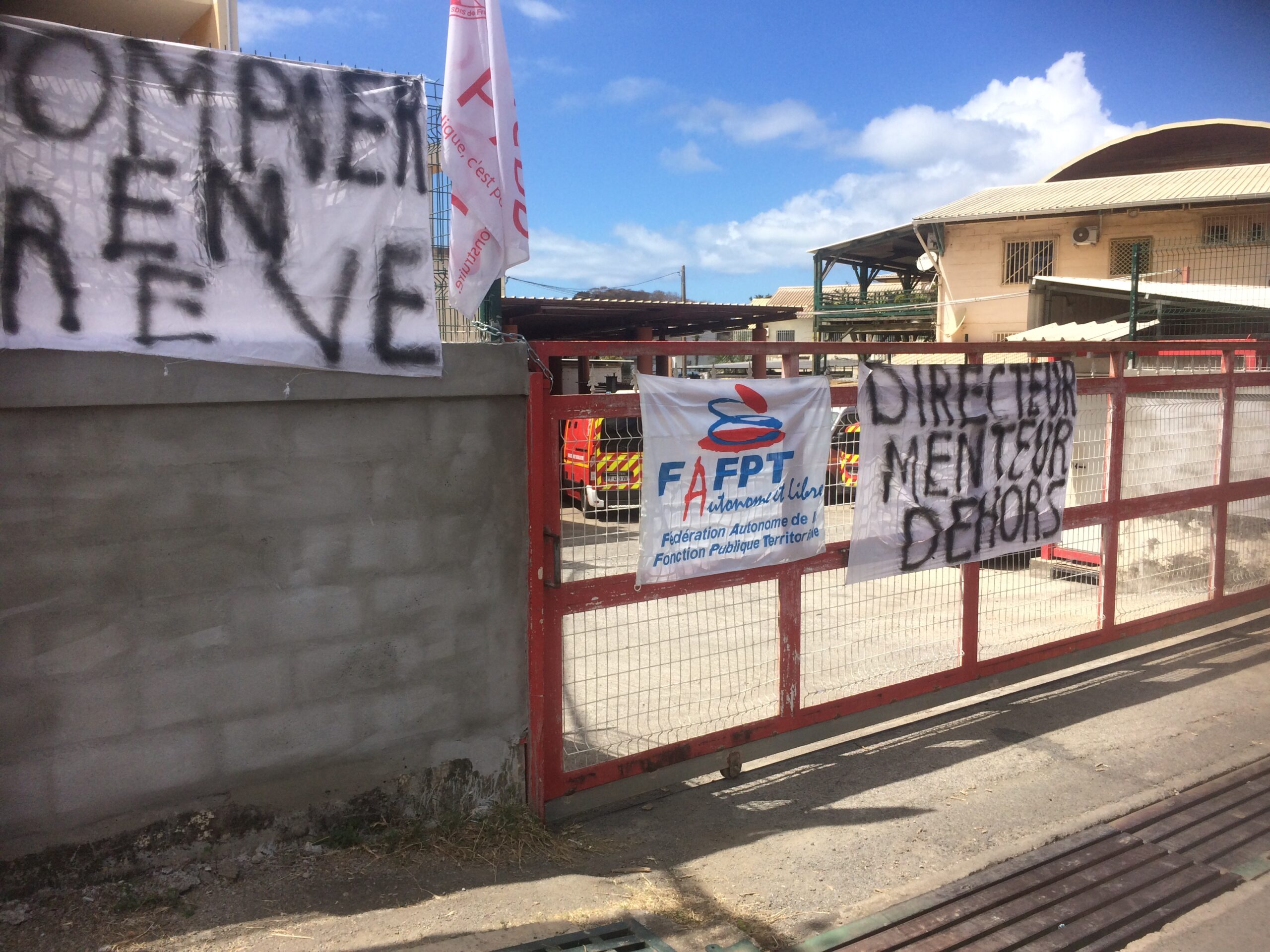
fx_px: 1064
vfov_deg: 48.2
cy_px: 476
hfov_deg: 61.7
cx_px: 635
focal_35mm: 29
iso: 32
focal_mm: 4.15
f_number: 2.2
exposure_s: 1/2160
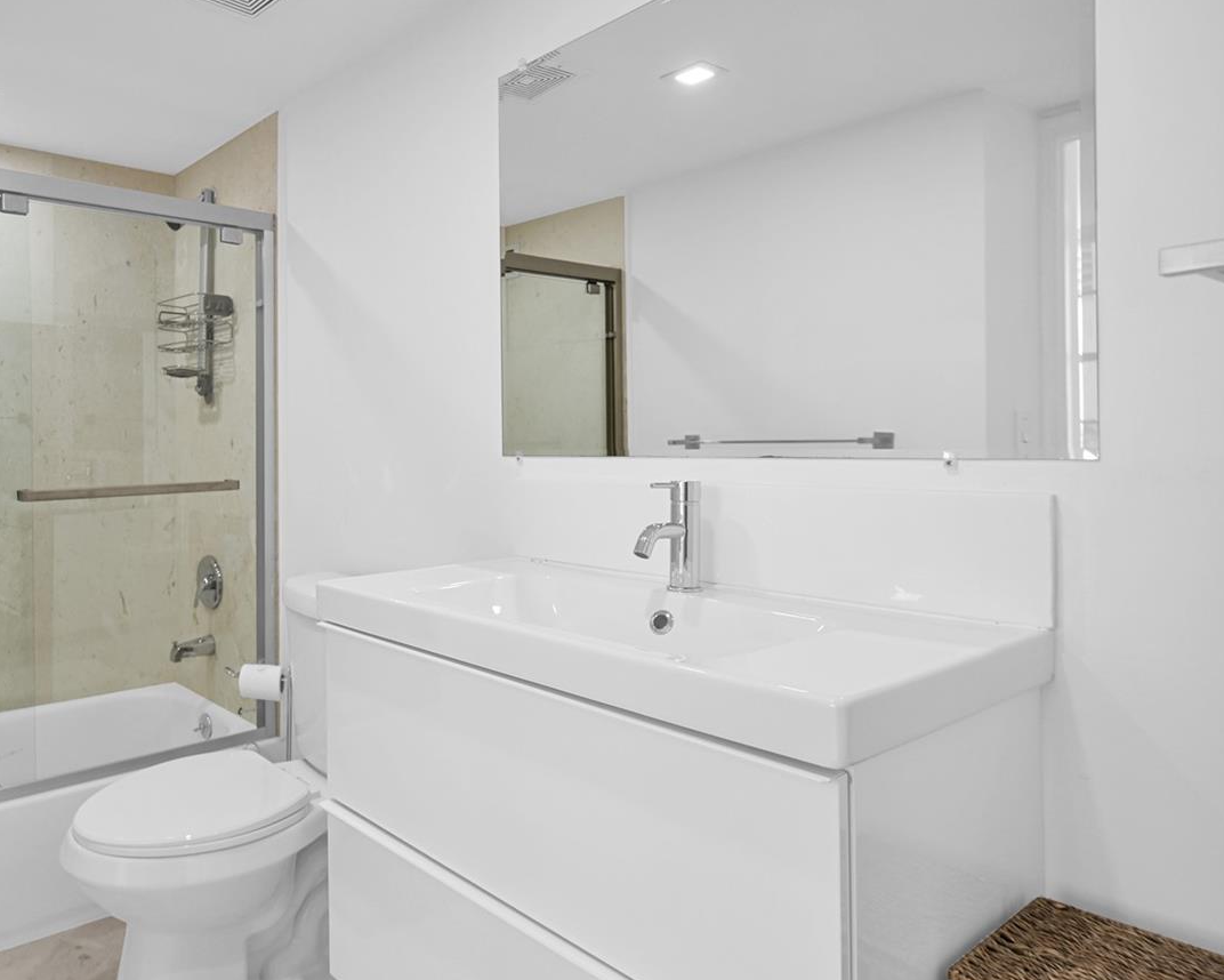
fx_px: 786
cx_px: 324
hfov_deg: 71.3
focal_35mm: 22
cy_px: 467
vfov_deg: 63.8
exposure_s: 1/50
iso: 100
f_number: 4
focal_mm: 15.5
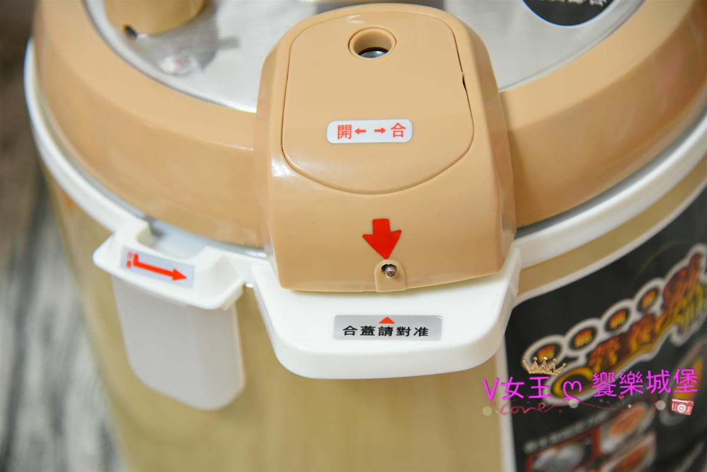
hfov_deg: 17.1
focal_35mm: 120
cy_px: 236
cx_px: 354
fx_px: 2357
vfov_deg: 11.4
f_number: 4
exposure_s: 1/125
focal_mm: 120
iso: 3200
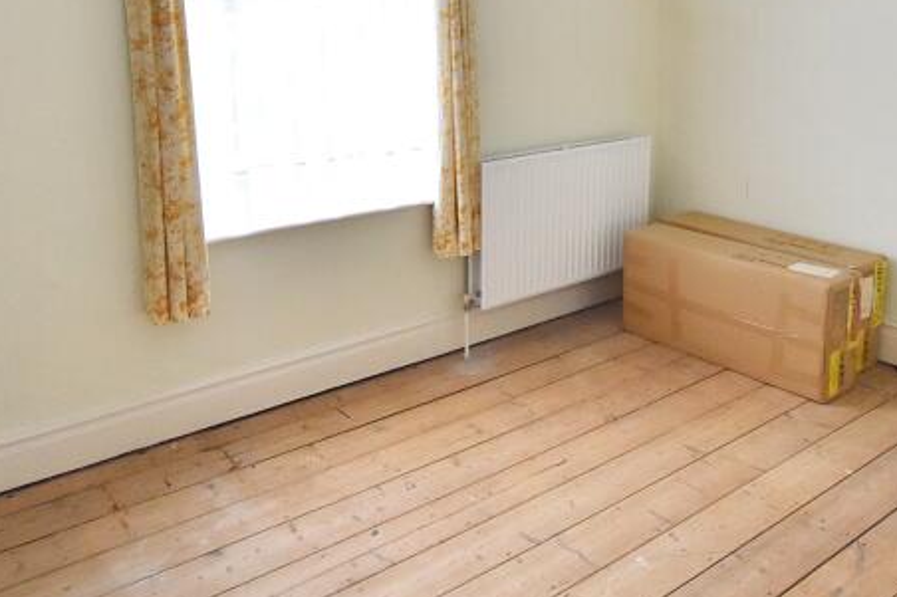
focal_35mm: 34
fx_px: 847
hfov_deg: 55.8
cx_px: 464
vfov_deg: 37.8
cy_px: 146
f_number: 3.5
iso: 800
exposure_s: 1/200
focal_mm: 10
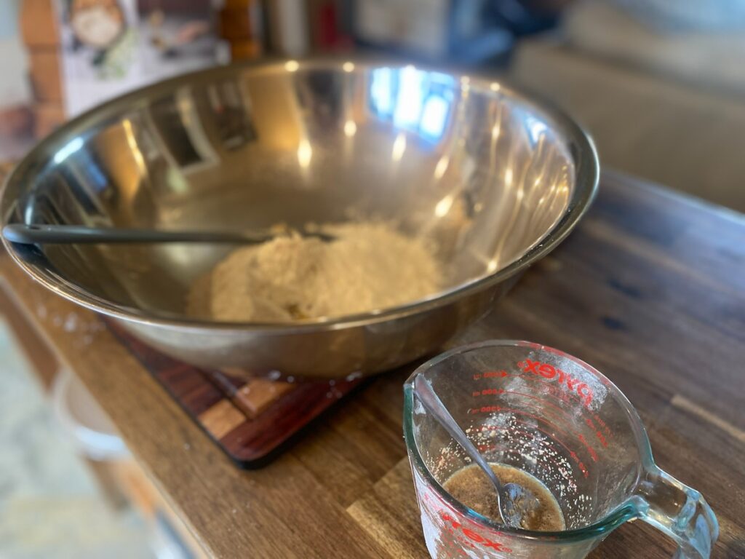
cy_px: 280
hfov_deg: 67.3
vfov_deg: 53.1
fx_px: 560
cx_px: 372
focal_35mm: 26
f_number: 1.8
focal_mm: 4.25
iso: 250
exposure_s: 1/50
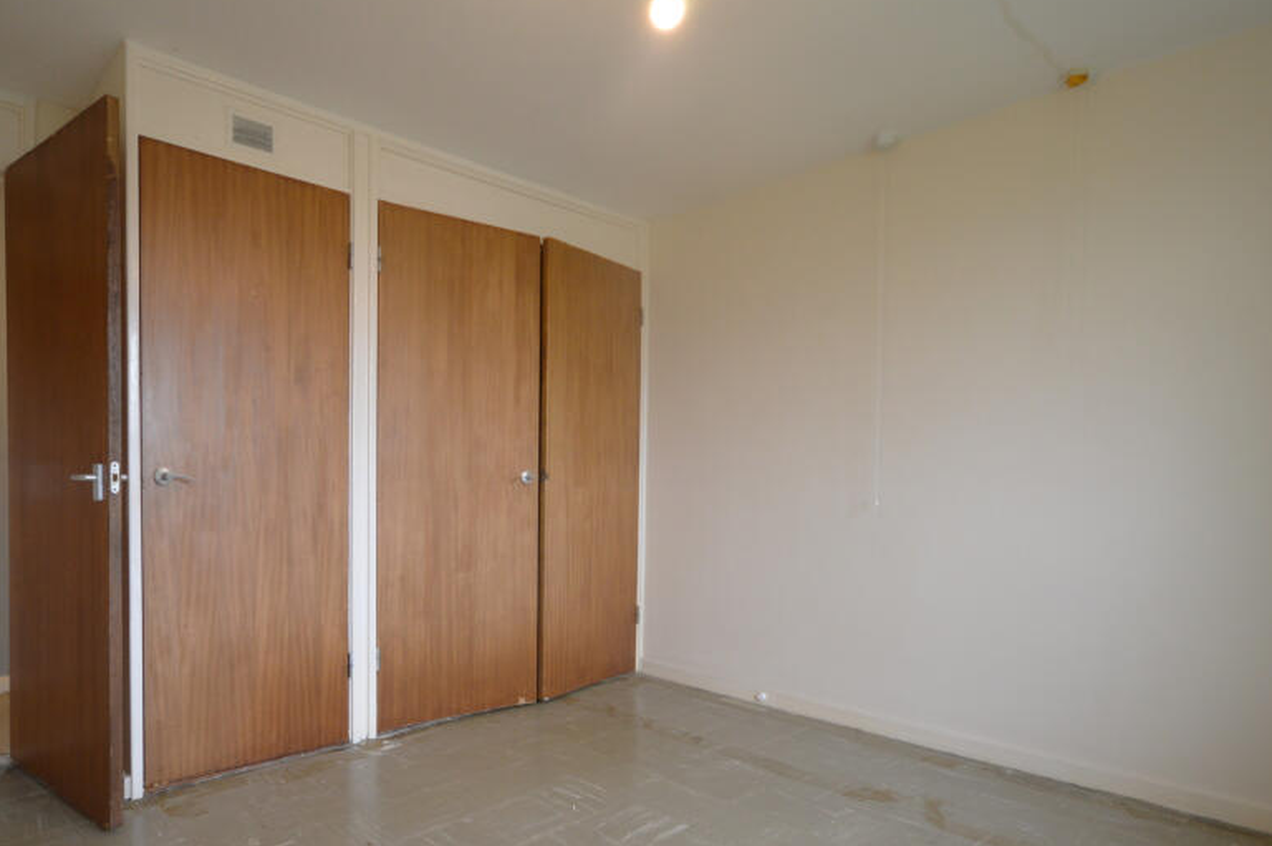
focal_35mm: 20
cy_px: 499
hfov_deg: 82.9
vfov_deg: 61.4
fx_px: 706
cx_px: 500
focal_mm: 10
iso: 640
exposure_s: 1/60
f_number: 4
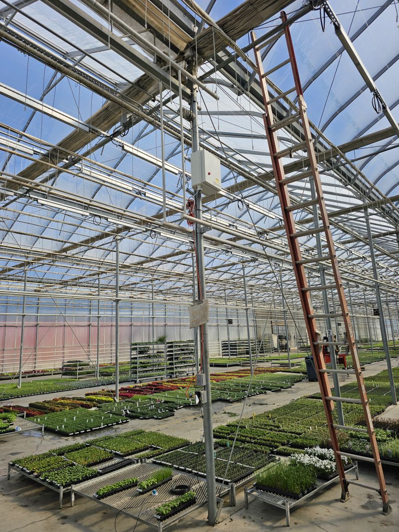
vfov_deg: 73.9
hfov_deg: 58.9
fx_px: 354
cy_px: 266
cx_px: 200
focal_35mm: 23
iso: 12
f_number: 1.7
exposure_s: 1/1008
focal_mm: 6.3
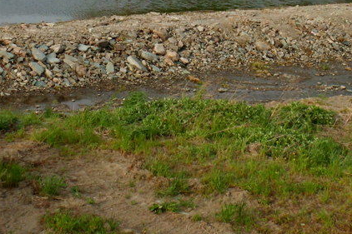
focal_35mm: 68
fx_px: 665
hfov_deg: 29.7
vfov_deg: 19.4
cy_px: -7
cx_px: 172
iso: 100
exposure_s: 1/378
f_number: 4.5
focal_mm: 5
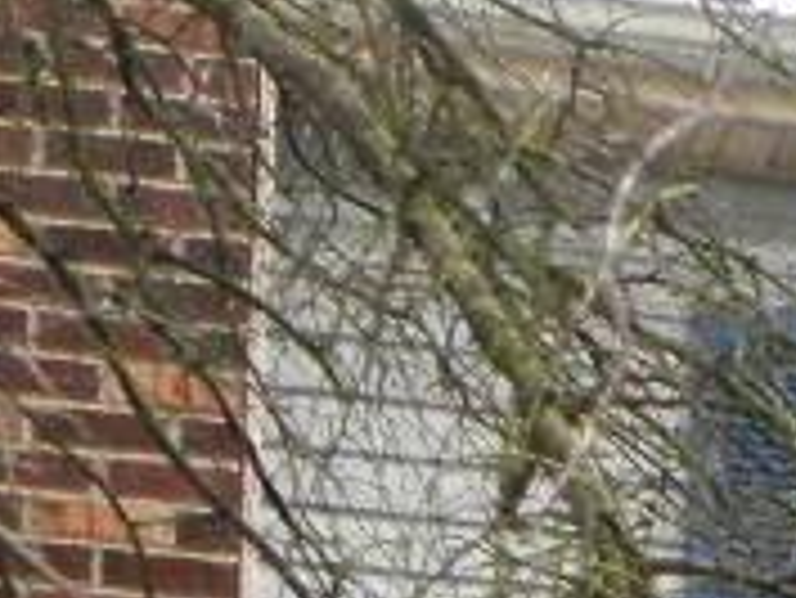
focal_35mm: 266
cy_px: 1713
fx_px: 6121
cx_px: 1650
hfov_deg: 7.1
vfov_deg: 5.3
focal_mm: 8.2
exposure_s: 1/30
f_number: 3.2
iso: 344
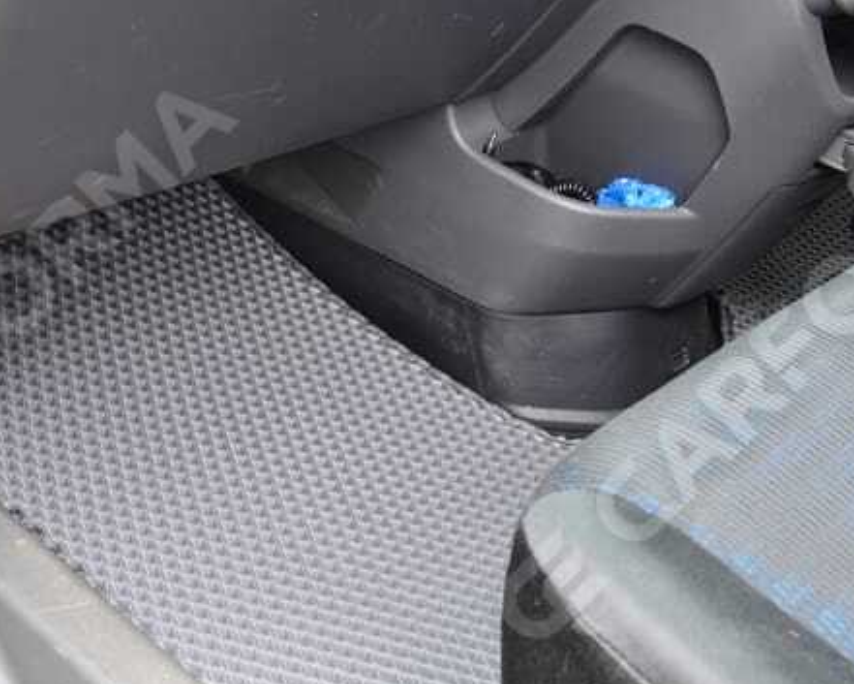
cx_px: 318
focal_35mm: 56
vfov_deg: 26.9
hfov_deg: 33.4
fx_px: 1416
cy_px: 480
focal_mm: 22
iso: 800
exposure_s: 1/13
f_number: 6.3
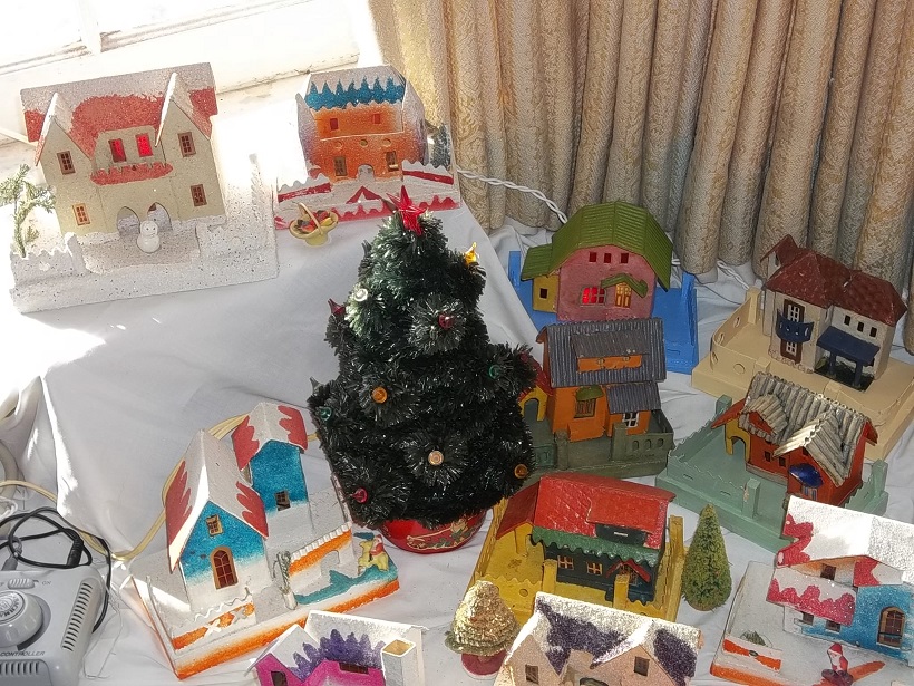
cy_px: 343
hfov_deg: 36.8
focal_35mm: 52
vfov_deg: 28.0
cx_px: 457
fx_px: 1373
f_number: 5
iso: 80
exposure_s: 1/40
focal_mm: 9.3
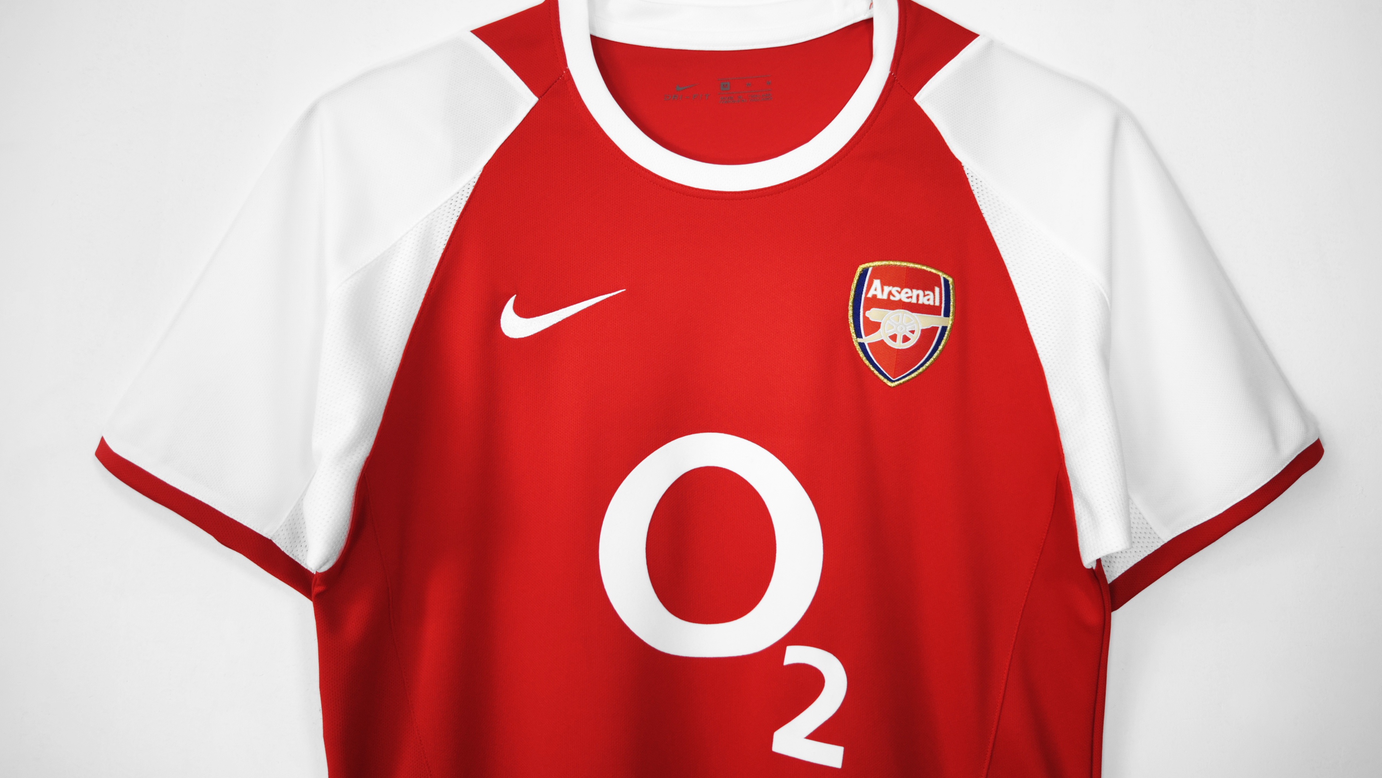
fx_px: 953
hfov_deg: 71.9
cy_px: 314
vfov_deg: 44.2
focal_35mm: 26
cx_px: 707
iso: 187
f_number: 1.75
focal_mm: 8.67
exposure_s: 1/100
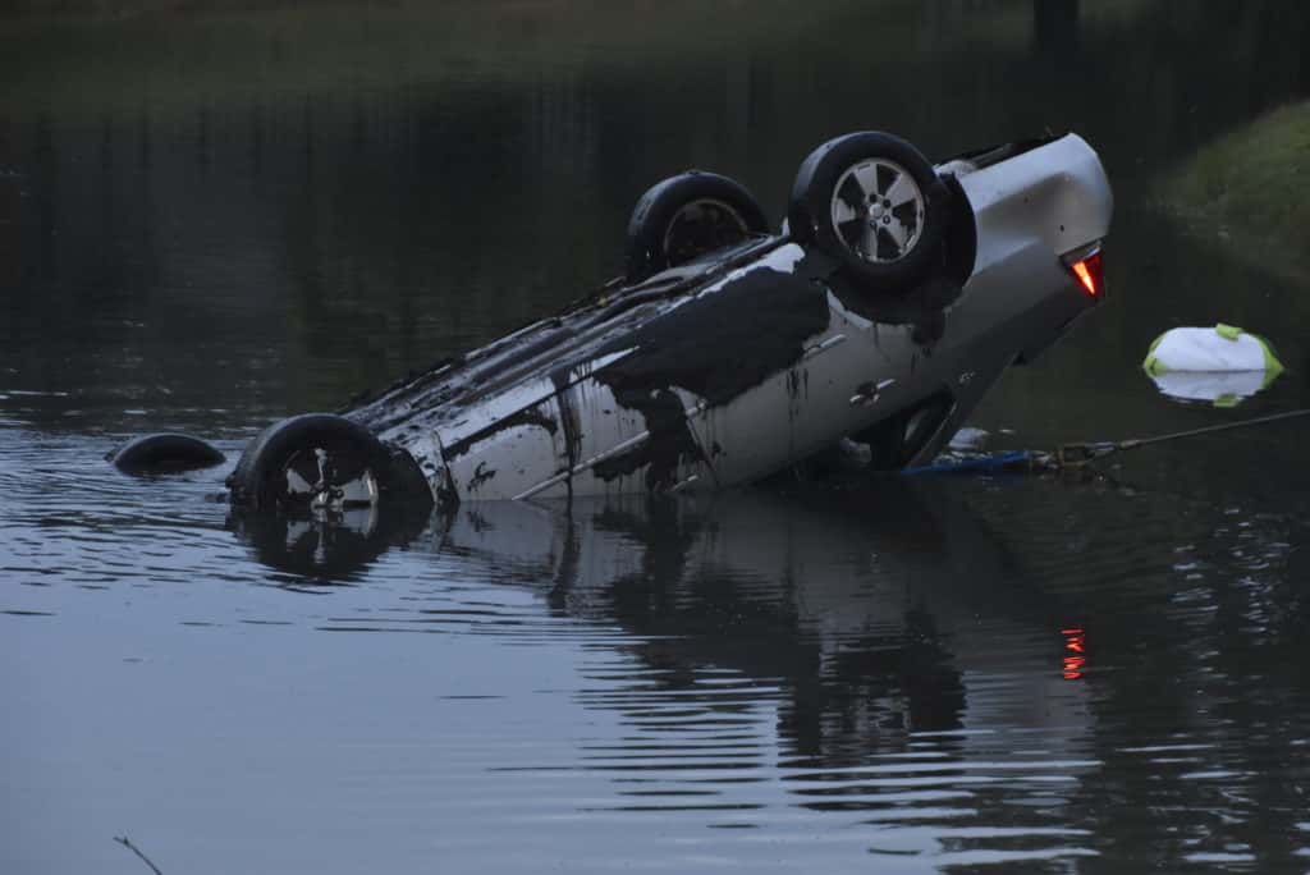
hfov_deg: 13.7
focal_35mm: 150
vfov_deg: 9.2
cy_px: 438
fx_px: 5461
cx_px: 655
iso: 1600
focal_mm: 100
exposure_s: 1/60
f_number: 5.6
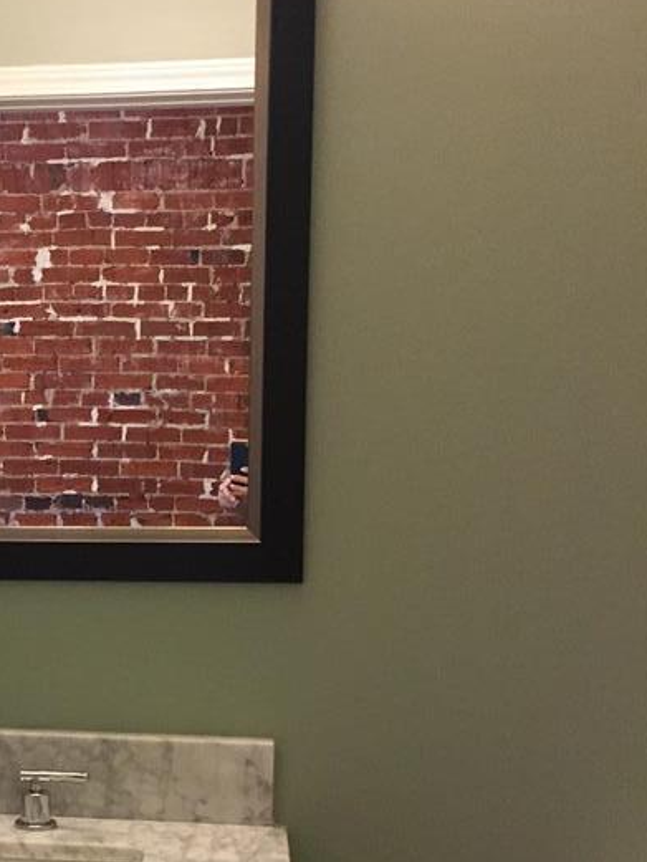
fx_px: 1420
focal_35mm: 57
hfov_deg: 24.7
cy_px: 614
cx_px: 23
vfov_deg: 33.3
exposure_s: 1/17
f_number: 2.2
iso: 250
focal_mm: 4.15
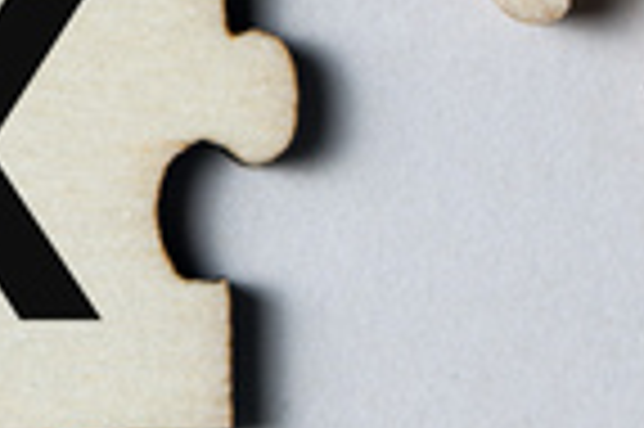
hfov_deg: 4.4
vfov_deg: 3.0
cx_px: -612
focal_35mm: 464
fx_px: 8291
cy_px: 151
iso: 320
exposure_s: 1/5
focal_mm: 90
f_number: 8
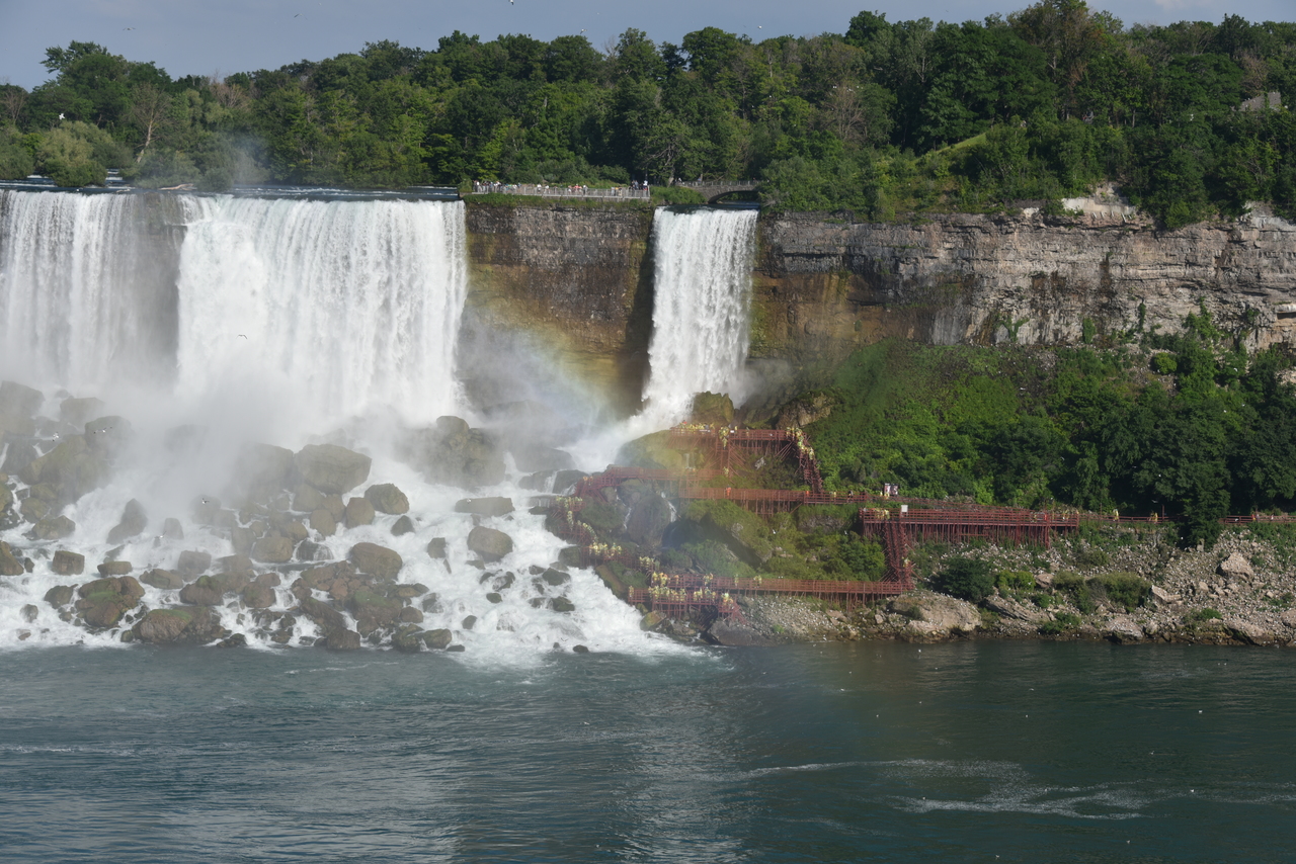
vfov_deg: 16.1
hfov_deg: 23.9
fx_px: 3060
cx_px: 648
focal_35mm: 85
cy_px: 432
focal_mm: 85
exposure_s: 1/320
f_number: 9
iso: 100
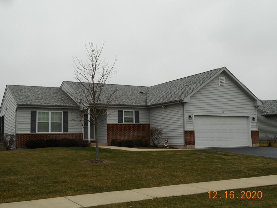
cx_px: 125
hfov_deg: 43.8
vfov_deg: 33.6
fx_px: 344
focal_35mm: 43
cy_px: 102
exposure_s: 1/125
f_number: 4.5
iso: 80
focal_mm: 6.9
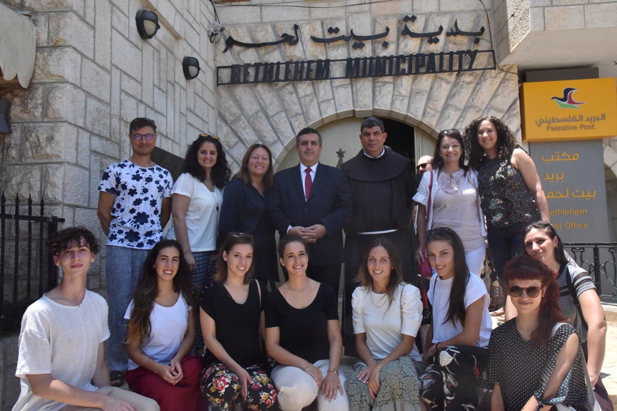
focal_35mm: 31
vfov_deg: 42.3
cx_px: 308
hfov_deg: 60.3
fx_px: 531
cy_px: 206
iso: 2500
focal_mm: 31
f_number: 16
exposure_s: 1/1000
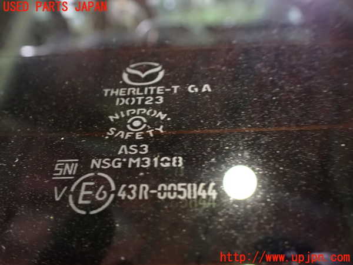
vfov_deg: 46.8
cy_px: 132
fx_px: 306
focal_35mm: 30
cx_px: 176
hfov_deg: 60.0
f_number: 2.3
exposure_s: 1/20
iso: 1600
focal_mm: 5.4
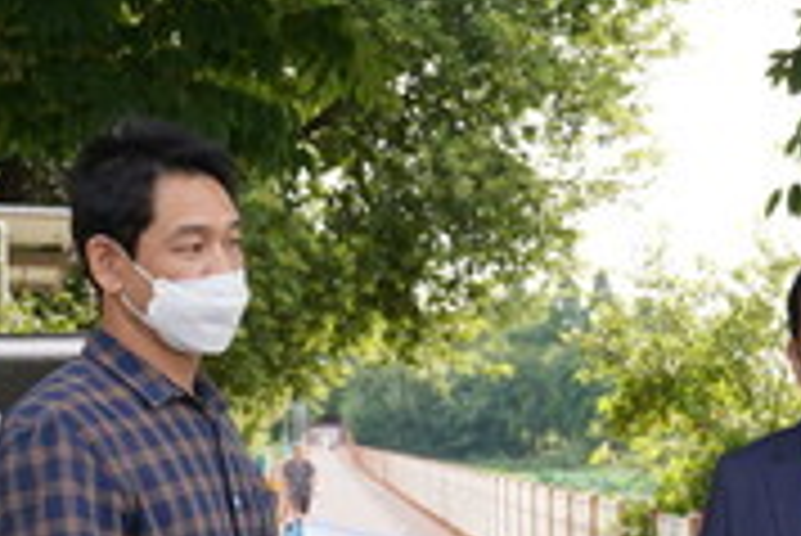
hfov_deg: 18.1
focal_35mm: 108
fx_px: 2405
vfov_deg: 12.5
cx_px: 922
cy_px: 592
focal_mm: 32
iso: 500
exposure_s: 1/500
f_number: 5.6
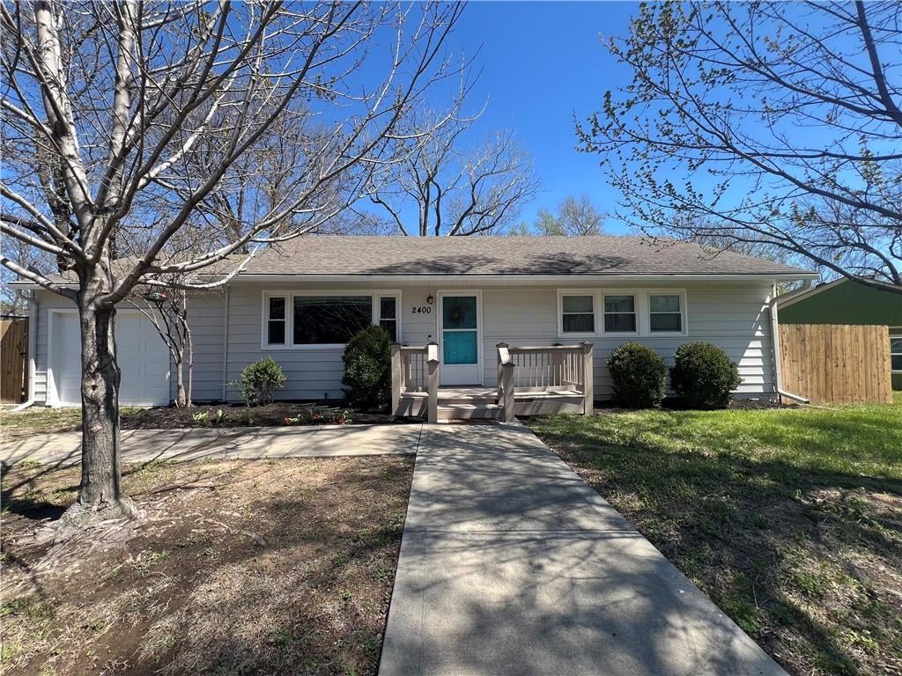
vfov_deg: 89.9
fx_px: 339
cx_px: 451
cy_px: 338
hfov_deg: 106.2
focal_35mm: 13
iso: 32
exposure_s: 1/347
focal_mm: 1.57
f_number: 1.8
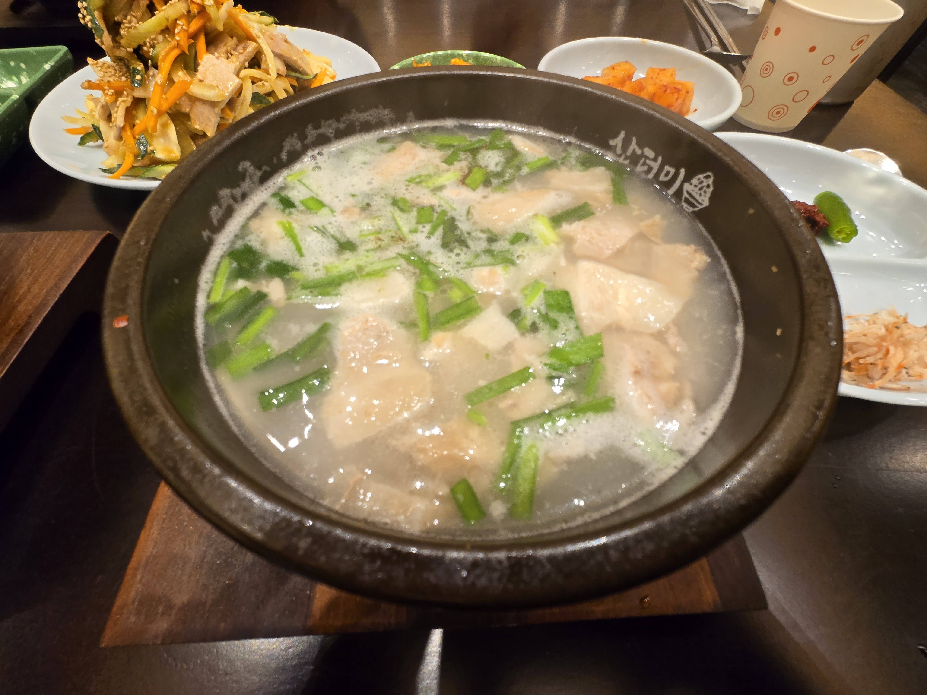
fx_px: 348
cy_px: 348
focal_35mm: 13
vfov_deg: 89.9
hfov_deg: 106.2
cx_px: 464
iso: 100
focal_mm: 1.7
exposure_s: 1/60
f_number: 2.2
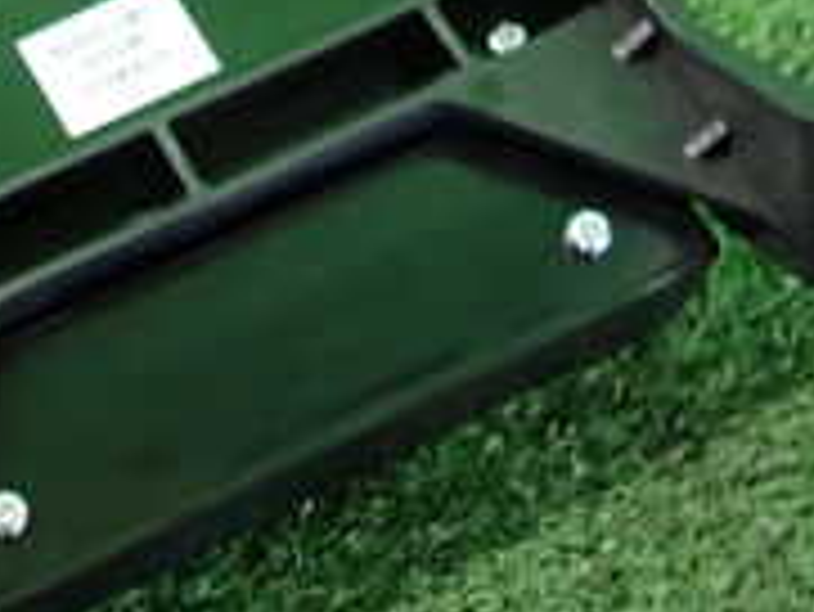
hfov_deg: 23.2
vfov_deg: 17.7
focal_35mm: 83
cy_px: 414
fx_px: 1953
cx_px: 162
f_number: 2
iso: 640
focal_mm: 4.5
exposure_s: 1/30
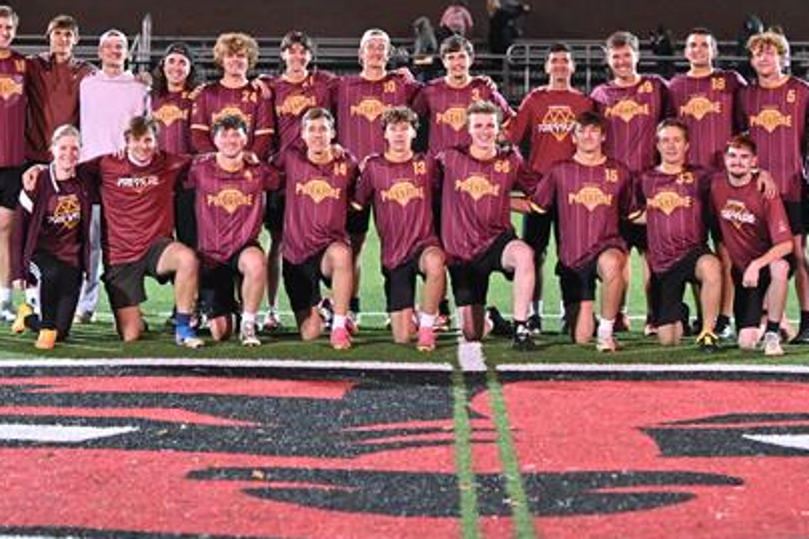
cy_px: 118
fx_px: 2493
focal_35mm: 111
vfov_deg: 12.3
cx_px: 342
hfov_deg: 18.4
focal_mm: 70
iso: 9000
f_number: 2.8
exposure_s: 1/500
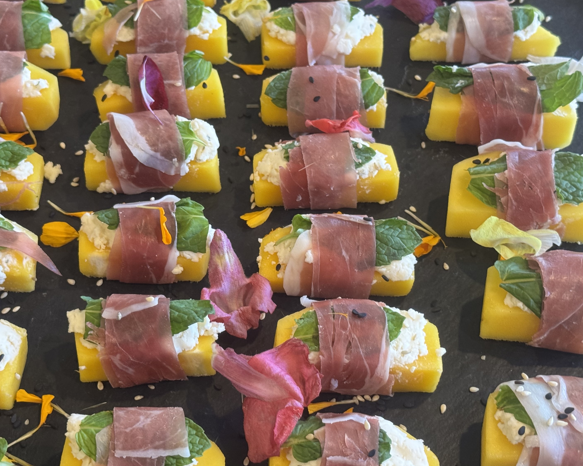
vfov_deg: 22.8
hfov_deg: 28.3
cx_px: 258
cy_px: 244
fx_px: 1156
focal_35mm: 67
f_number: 1.78
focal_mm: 6.76
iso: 160
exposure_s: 1/60
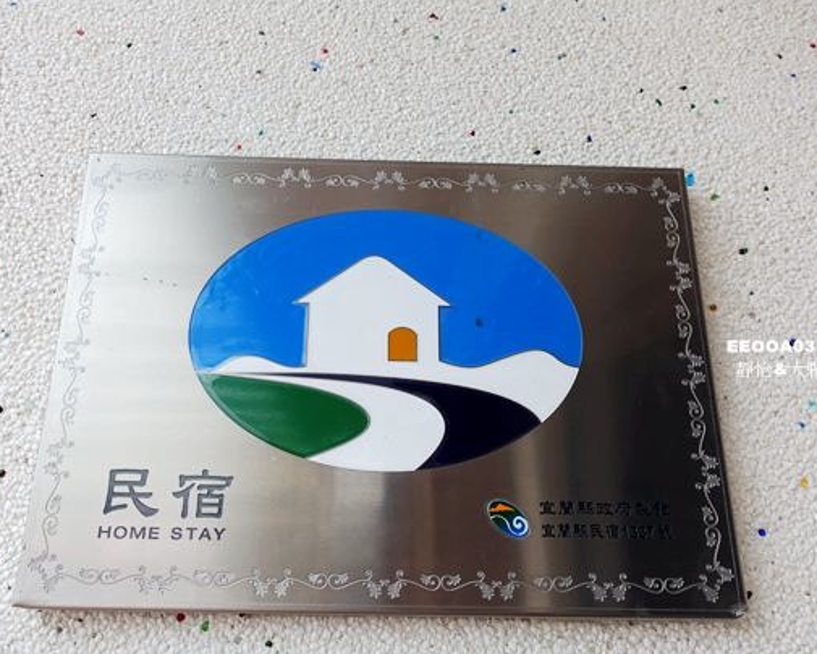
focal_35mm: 29
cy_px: 320
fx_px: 701
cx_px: 380
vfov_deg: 50.0
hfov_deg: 60.4
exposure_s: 1/30
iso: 125
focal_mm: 8.8
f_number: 2.8
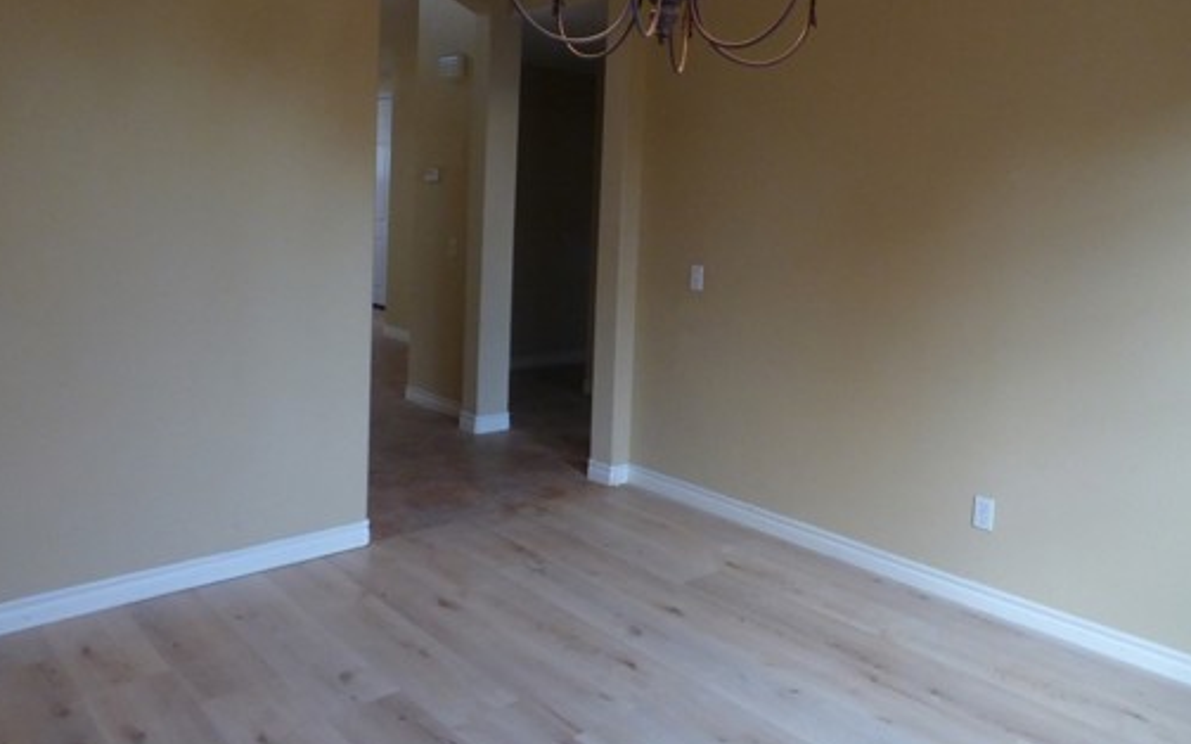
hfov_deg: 68.4
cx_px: 627
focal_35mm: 27
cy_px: 246
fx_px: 876
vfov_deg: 45.3
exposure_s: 1/60
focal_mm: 3.58
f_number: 2.8
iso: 320
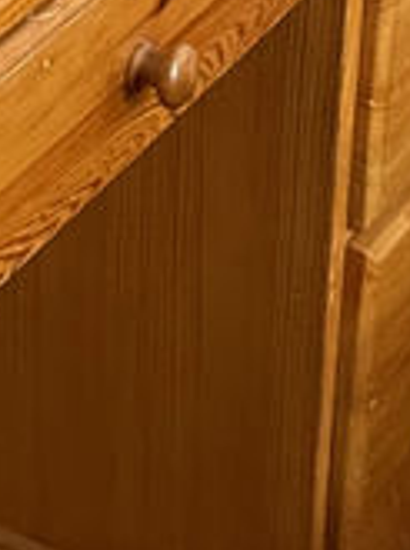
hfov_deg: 9.2
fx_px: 2505
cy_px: -40
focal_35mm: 158
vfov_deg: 12.3
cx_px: -110
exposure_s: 1/32
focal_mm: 4.2
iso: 640
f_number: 1.6
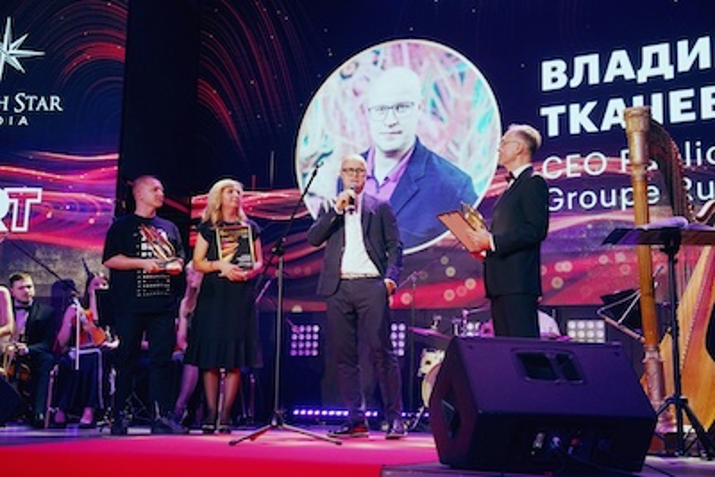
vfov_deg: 29.9
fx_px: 894
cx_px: 358
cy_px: 238
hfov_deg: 43.6
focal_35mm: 45
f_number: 6.3
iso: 4000
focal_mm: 45
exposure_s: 1/100
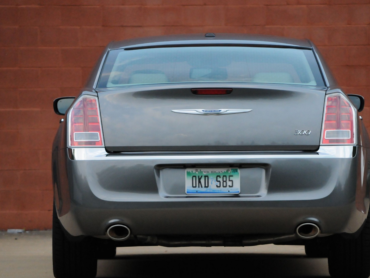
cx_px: 211
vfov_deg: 7.2
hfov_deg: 9.6
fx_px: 2209
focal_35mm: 207
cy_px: 144
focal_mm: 105
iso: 2000
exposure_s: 1/640
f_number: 5.6
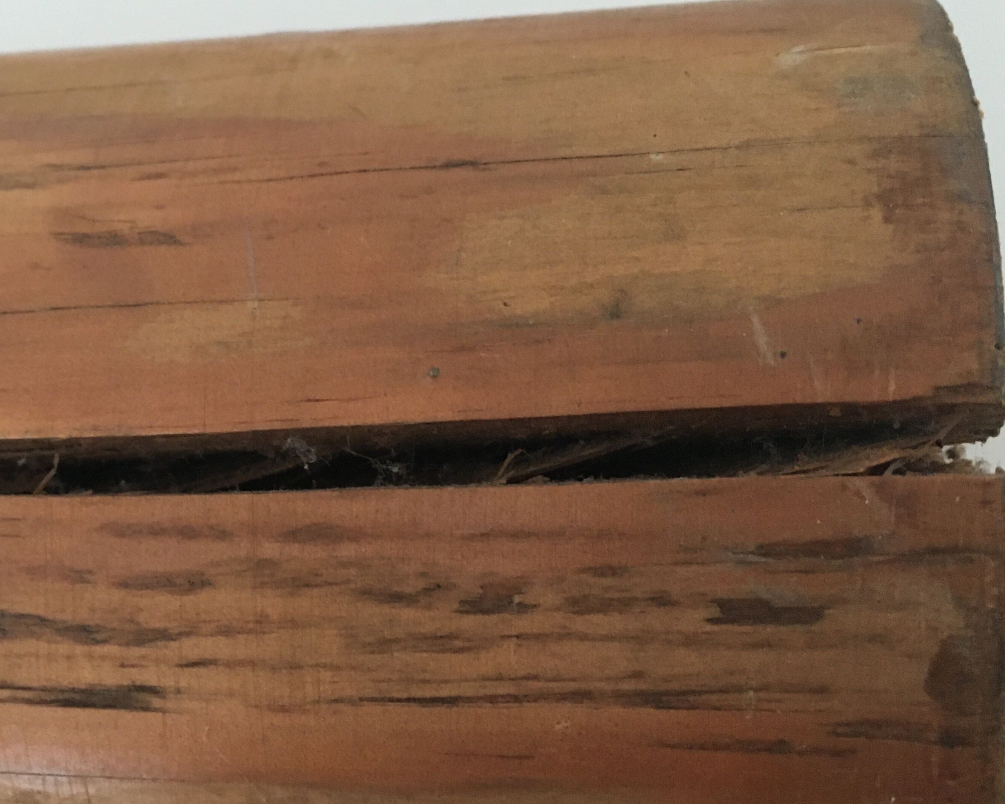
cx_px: 293
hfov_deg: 42.0
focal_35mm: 43
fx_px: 1279
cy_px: 451
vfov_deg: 34.9
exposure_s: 1/17
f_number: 2.2
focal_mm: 4.15
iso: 200
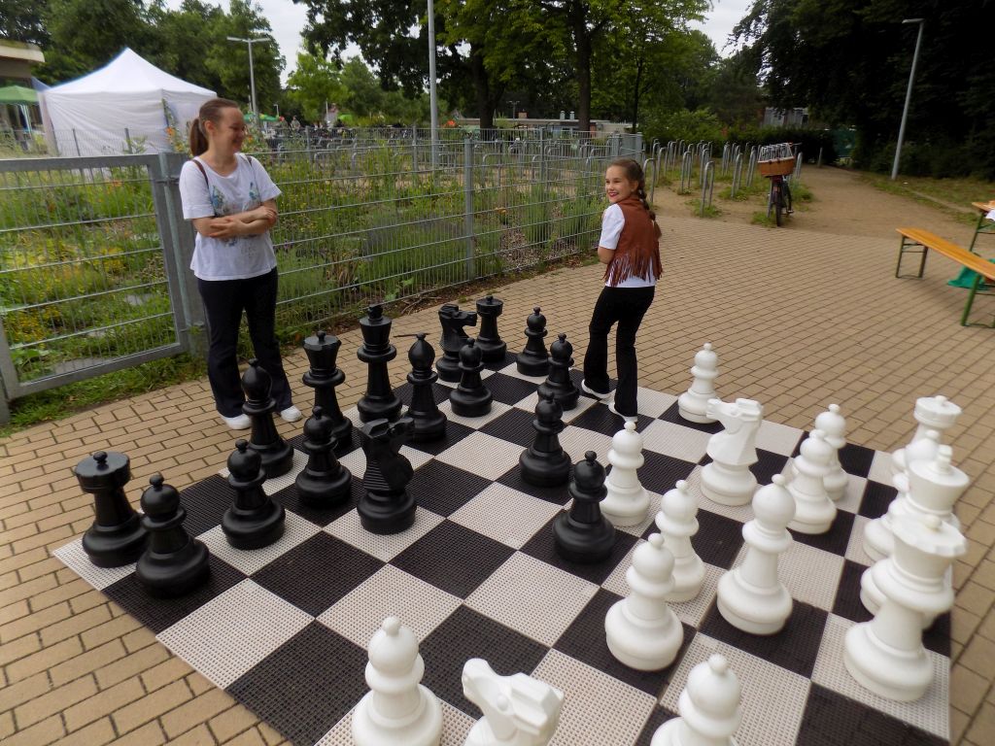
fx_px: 661
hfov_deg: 73.9
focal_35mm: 23
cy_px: 373
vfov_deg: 58.9
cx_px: 498
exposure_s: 1/500
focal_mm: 4
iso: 80
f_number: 3.1
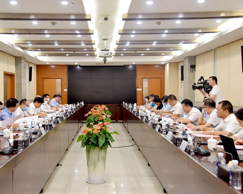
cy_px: 97
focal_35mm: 46
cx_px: 101
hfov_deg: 40.2
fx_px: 331
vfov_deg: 32.7
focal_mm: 40
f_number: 4
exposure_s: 1/60
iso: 800
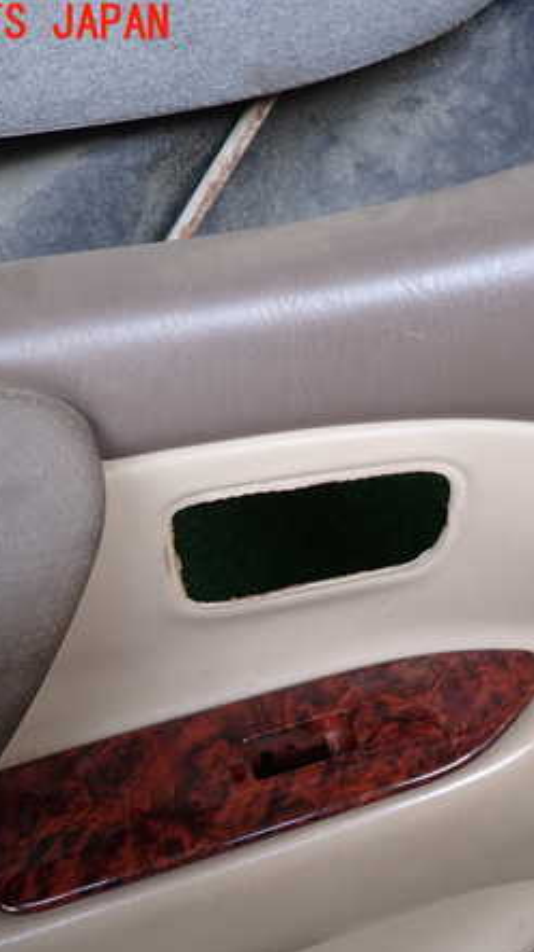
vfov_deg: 54.0
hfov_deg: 31.2
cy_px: 482
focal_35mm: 37
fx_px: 933
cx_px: 424
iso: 100
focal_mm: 4.5
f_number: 2
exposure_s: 1/80
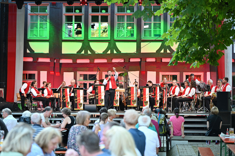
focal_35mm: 98
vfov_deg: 14.0
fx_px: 639
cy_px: 78
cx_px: 118
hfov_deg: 20.8
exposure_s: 1/800
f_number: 2.8
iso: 1250
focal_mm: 98
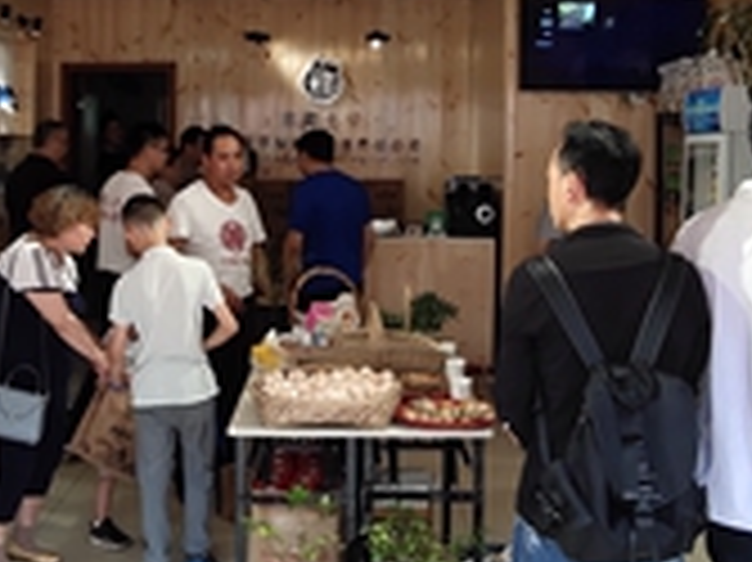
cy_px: 164
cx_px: 306
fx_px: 1042
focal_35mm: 48
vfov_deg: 29.9
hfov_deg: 39.5
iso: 169
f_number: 2.2
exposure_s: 1/100
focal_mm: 2.15
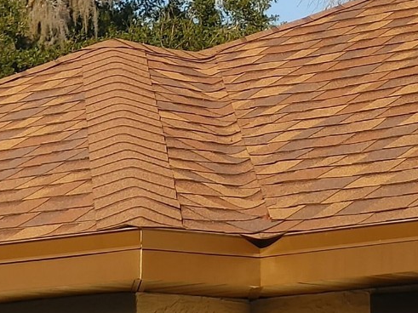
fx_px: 2668
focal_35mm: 221
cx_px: 341
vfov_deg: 6.7
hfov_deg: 8.9
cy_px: 38
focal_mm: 5.58
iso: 50
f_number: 1.8
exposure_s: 1/1064
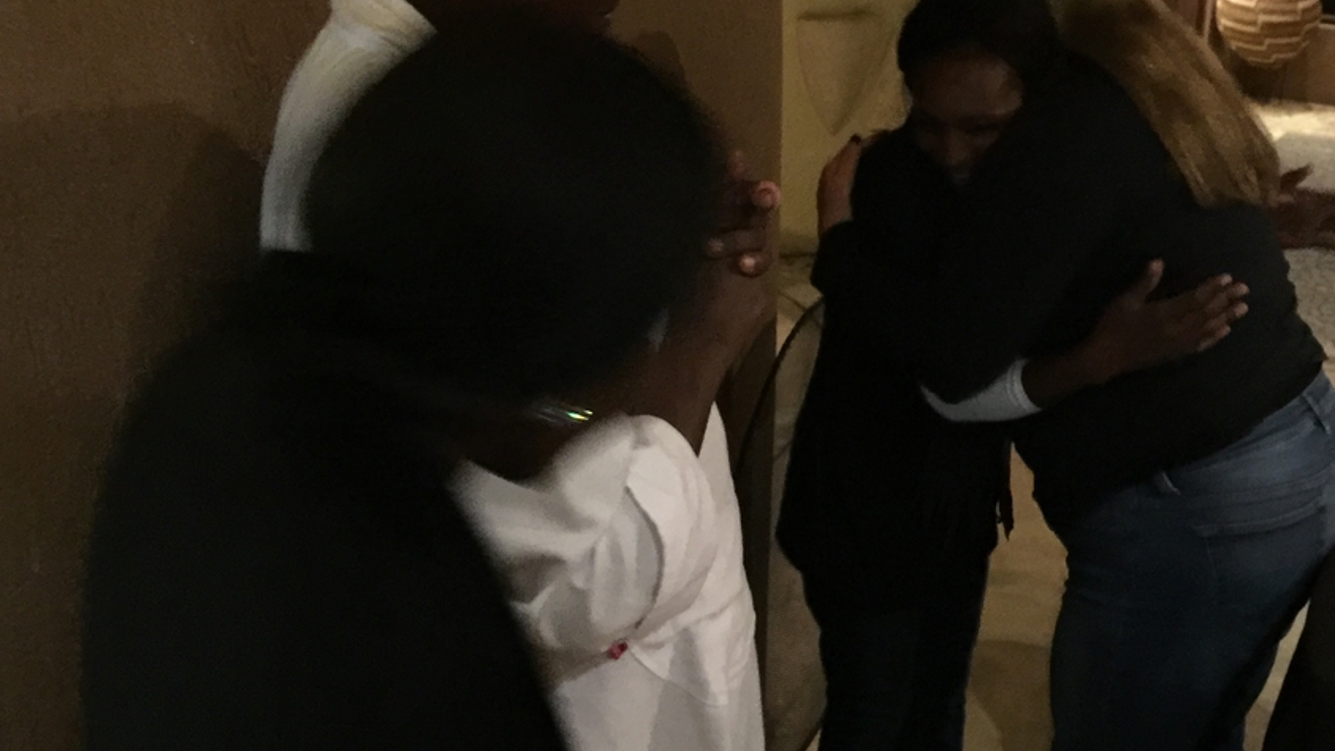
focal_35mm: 48
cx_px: 785
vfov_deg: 24.9
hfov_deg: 42.7
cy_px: 358
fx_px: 1699
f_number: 2.2
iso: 200
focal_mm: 4.15
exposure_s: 1/4
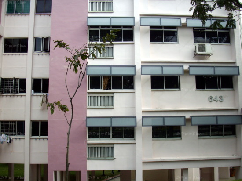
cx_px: 121
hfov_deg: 50.2
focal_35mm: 37
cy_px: 90
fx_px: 259
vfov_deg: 38.6
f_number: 5.6
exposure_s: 1/160
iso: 80
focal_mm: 6.2
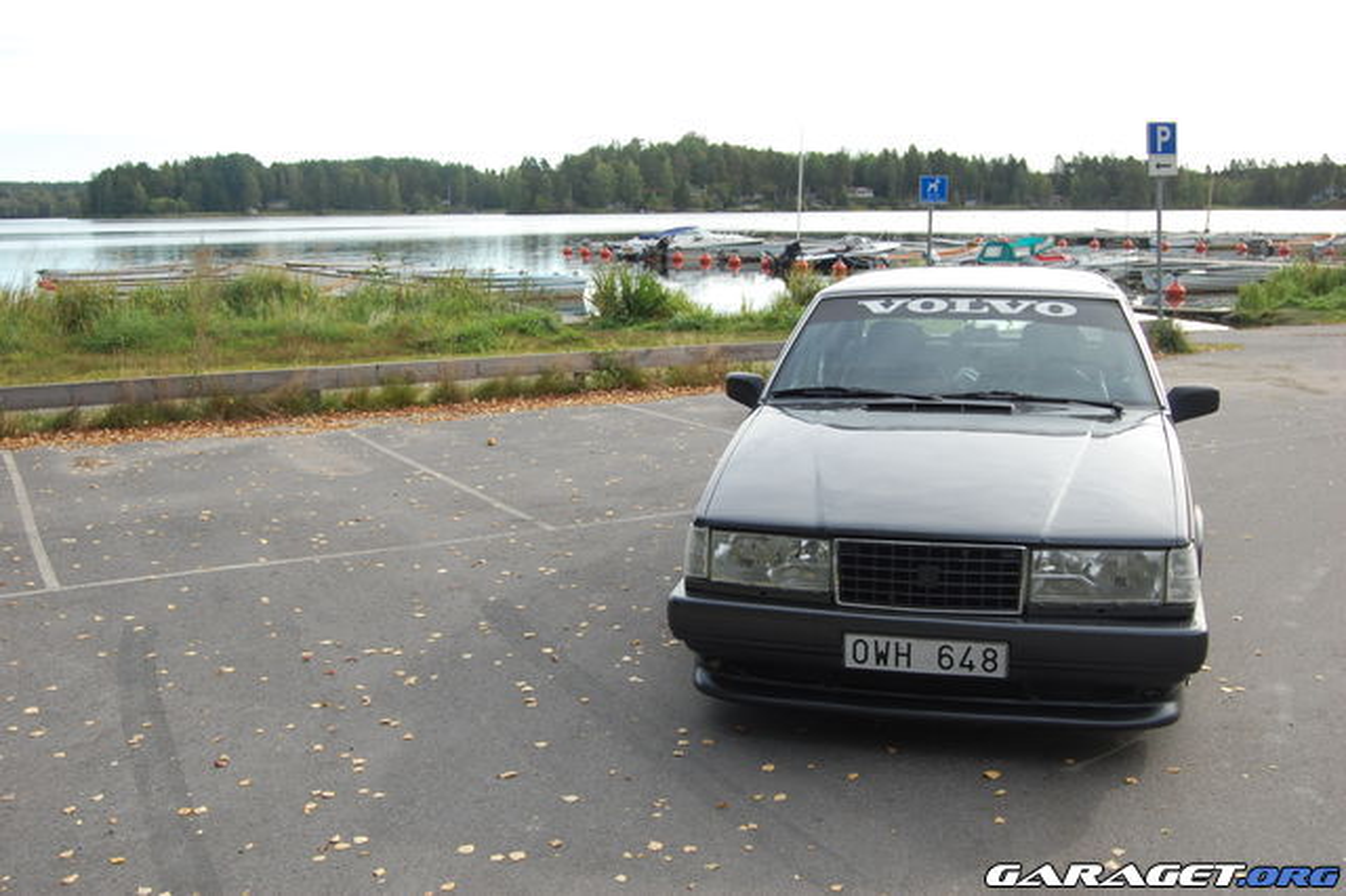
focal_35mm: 39
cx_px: 673
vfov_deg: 34.2
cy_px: 448
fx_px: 1457
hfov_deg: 49.6
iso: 200
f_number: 7.1
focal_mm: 26
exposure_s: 1/200
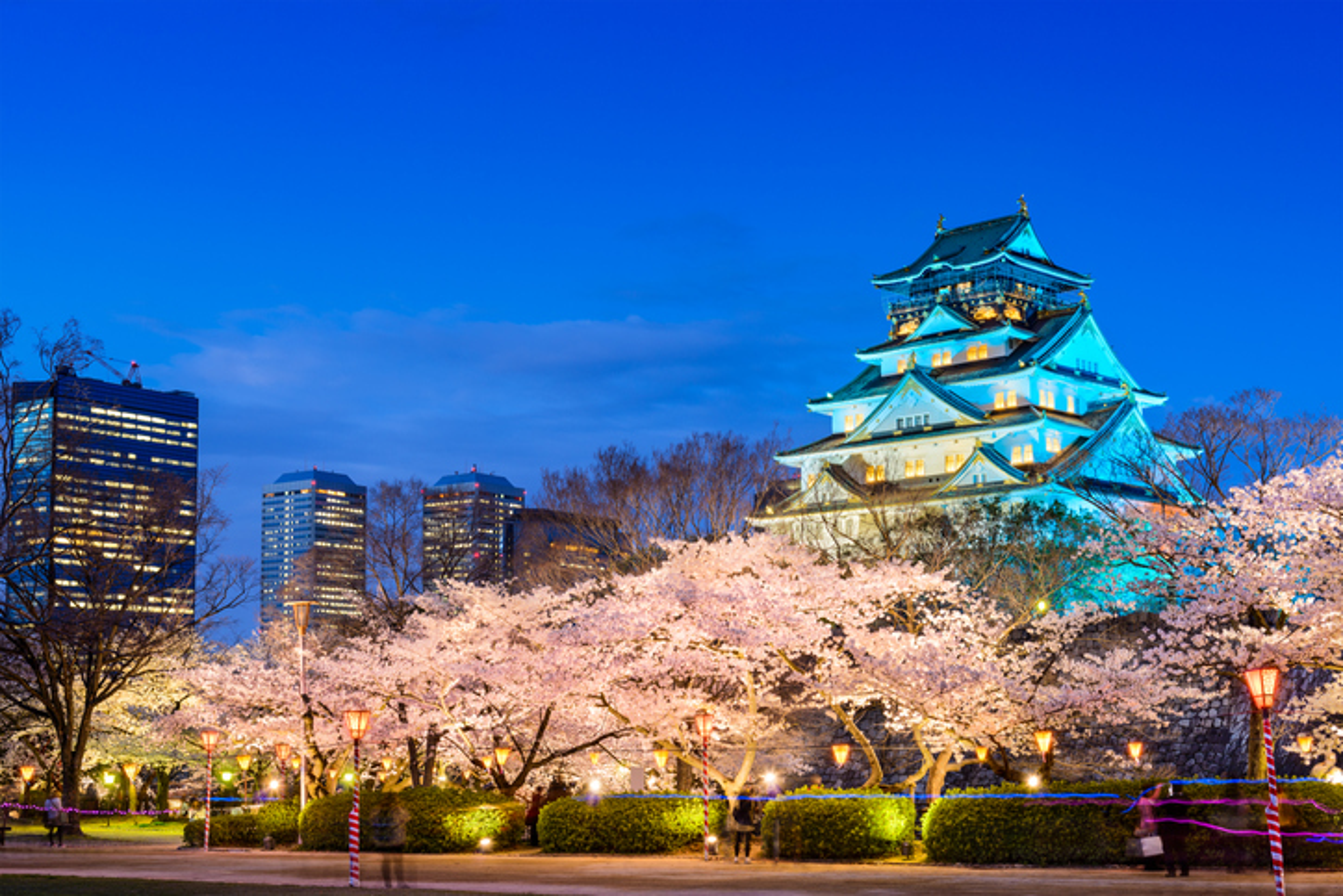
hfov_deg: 39.6
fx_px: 1866
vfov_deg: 27.0
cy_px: 448
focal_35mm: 50
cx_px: 672
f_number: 8
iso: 100
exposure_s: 13
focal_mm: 50
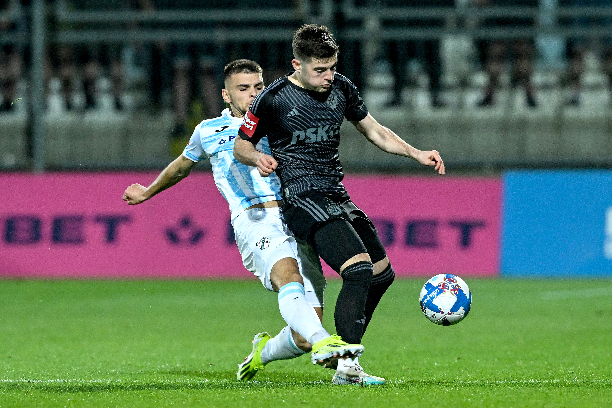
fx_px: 6800
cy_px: 204
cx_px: 306
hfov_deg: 5.2
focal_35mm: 400
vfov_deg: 3.4
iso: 4000
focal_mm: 400
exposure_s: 1/1600
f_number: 4
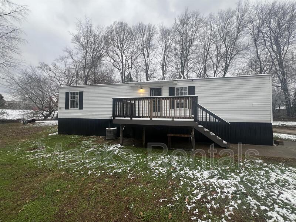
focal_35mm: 13
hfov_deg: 106.2
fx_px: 111
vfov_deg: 89.9
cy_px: 111
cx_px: 148
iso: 64
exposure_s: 1/99
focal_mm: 1.57
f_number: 1.8
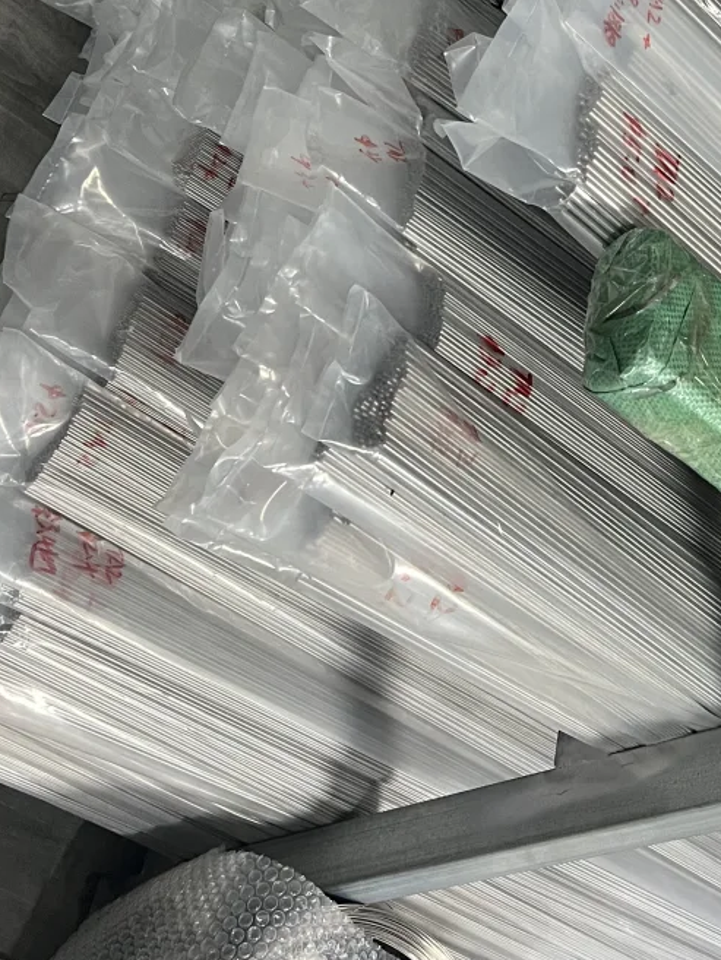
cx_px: 610
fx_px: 1582
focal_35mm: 57
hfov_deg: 25.1
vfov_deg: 32.4
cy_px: 134
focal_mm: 5.7
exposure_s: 1/50
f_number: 1.5
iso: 250
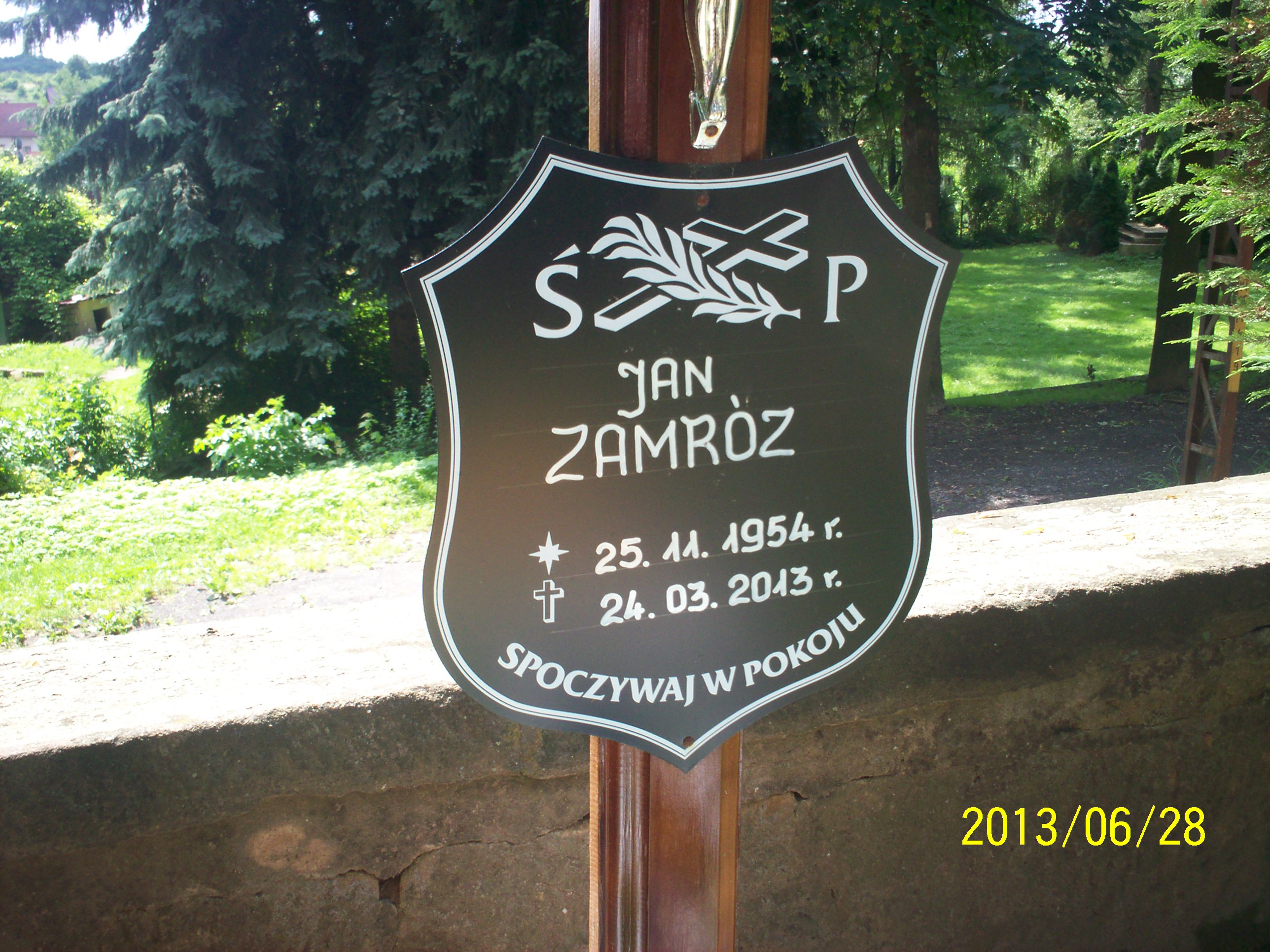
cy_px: 476
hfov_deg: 51.4
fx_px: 1321
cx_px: 635
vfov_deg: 39.7
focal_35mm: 36
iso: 100
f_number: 4.5
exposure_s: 1/95.5
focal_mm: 6
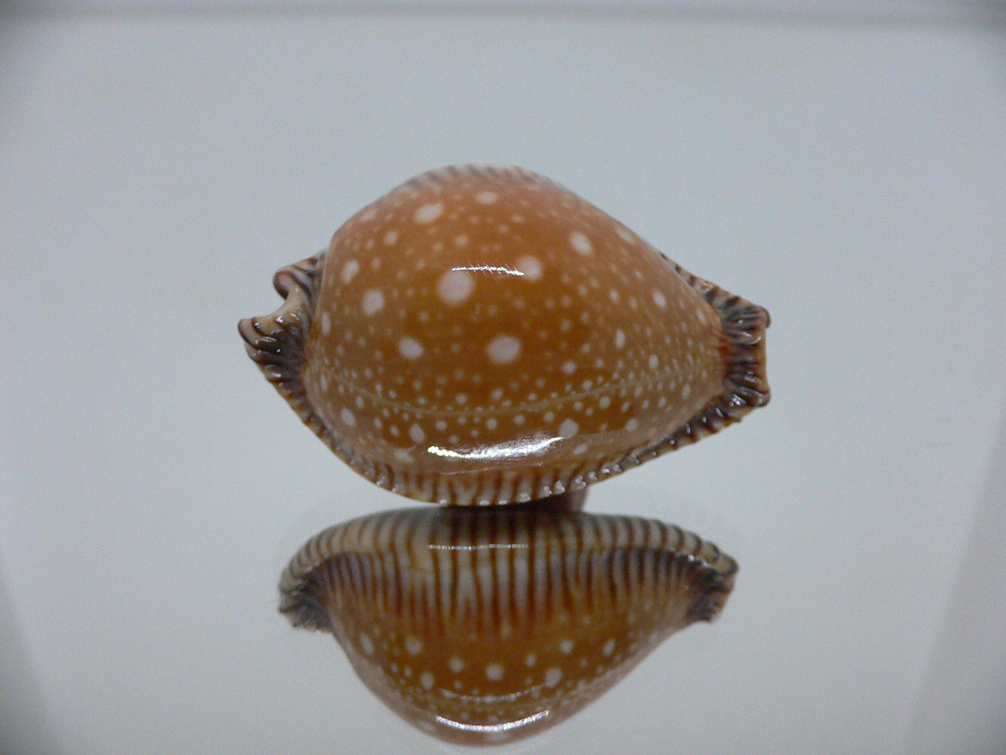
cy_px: 378
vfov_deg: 40.7
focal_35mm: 35
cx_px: 503
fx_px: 1017
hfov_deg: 52.6
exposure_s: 1/60
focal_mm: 4.6
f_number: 2.8
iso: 200
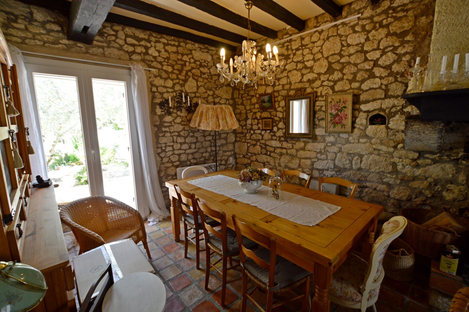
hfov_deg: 100.4
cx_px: 234
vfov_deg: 77.2
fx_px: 195
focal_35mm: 15
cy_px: 156
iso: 400
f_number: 4
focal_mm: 10
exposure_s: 1/60
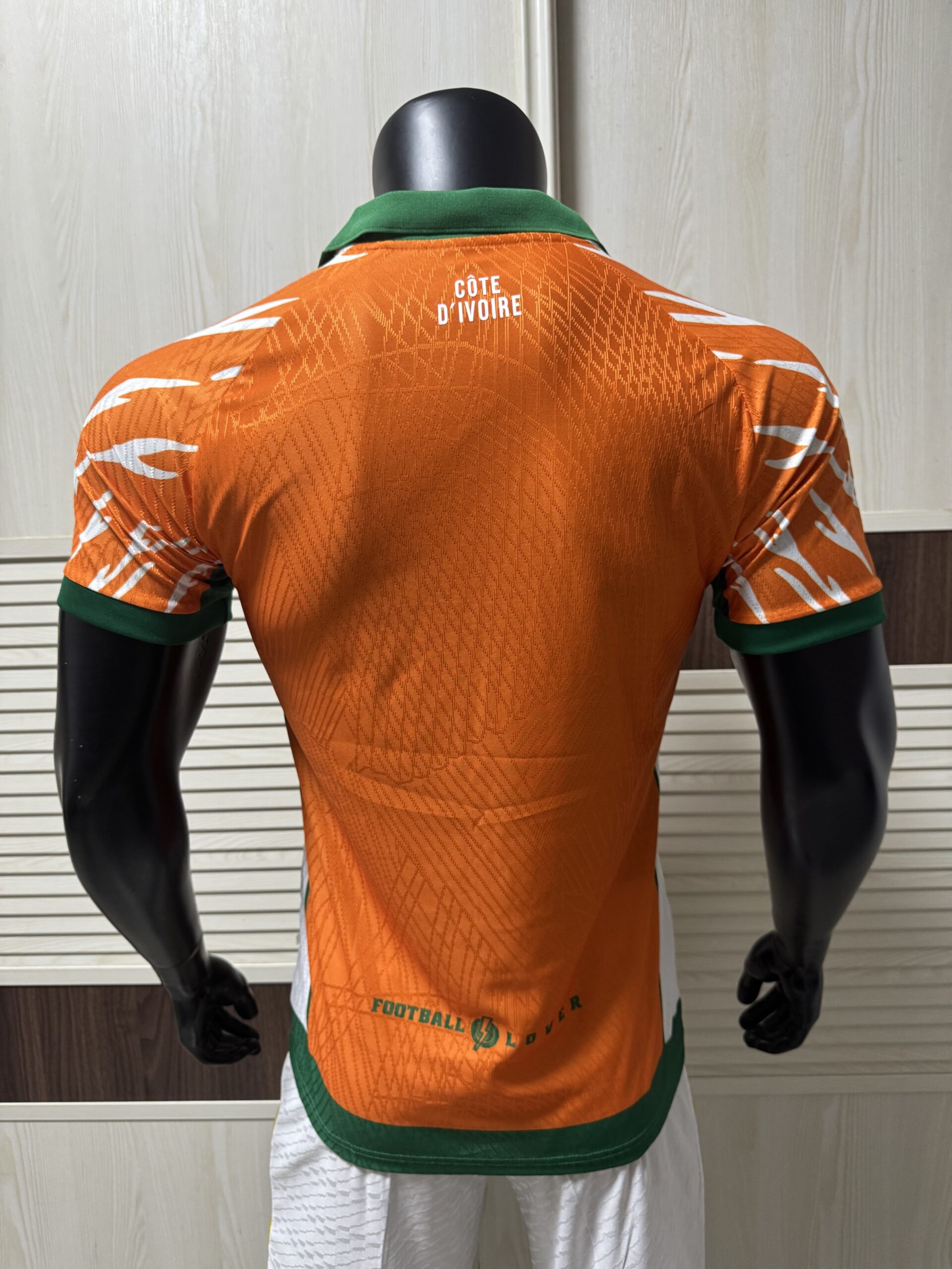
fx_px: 880
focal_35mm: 24
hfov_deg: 56.8
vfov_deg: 71.6
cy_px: 634
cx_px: 476
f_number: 1.78
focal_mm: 6.76
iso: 250
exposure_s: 1/48
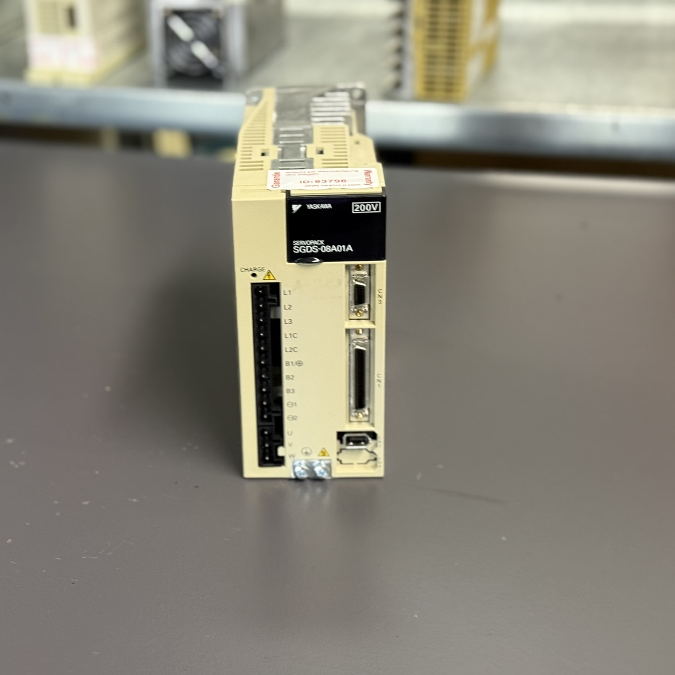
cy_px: 339
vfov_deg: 30.0
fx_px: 1257
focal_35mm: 57
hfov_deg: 29.9
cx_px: 244
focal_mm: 6.76
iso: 200
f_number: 1.78
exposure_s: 1/33
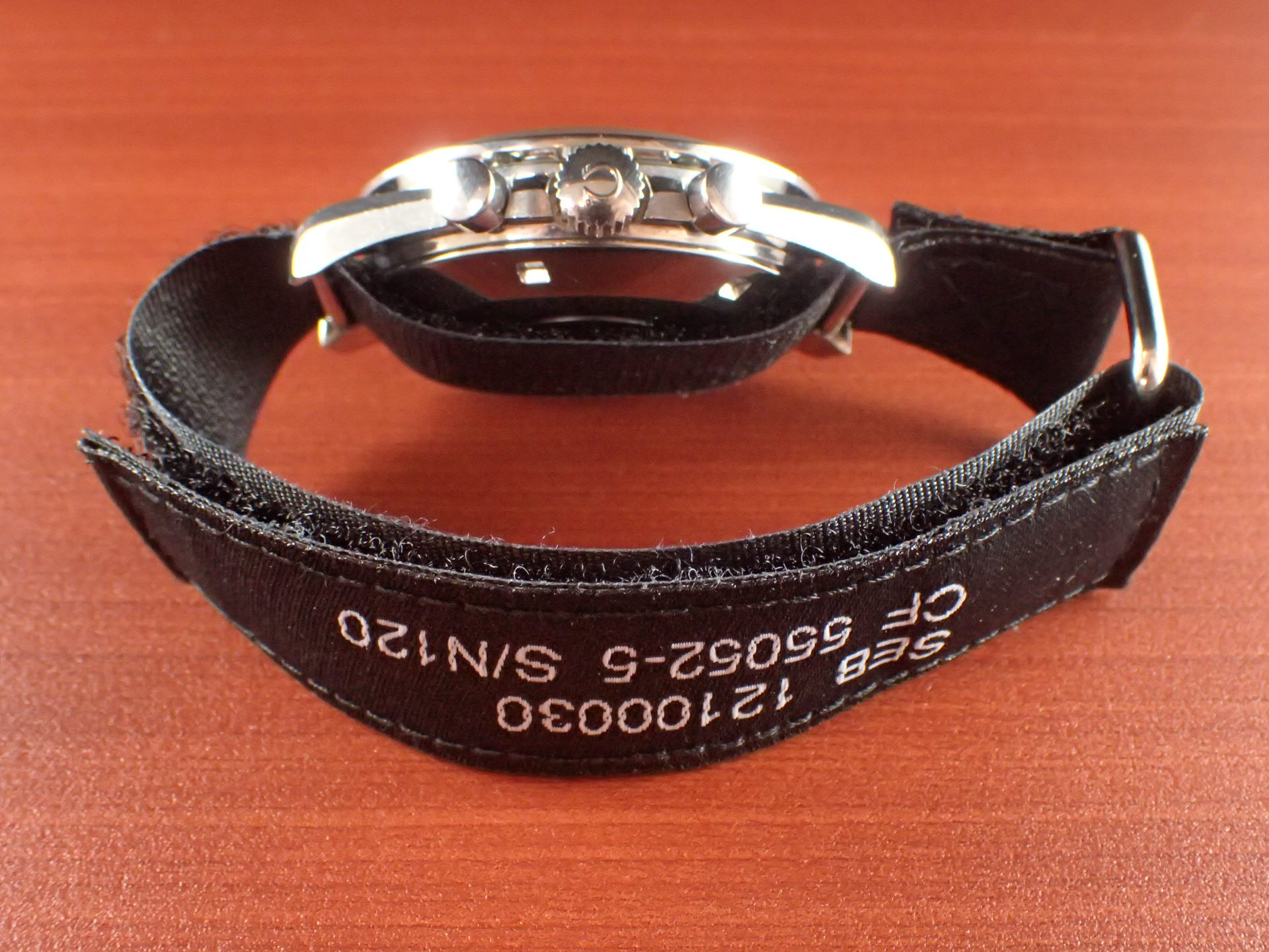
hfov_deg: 43.9
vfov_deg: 33.6
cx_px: 634
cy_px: 476
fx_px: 1576
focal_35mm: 43
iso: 800
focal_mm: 7.86
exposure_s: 1/50
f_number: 4
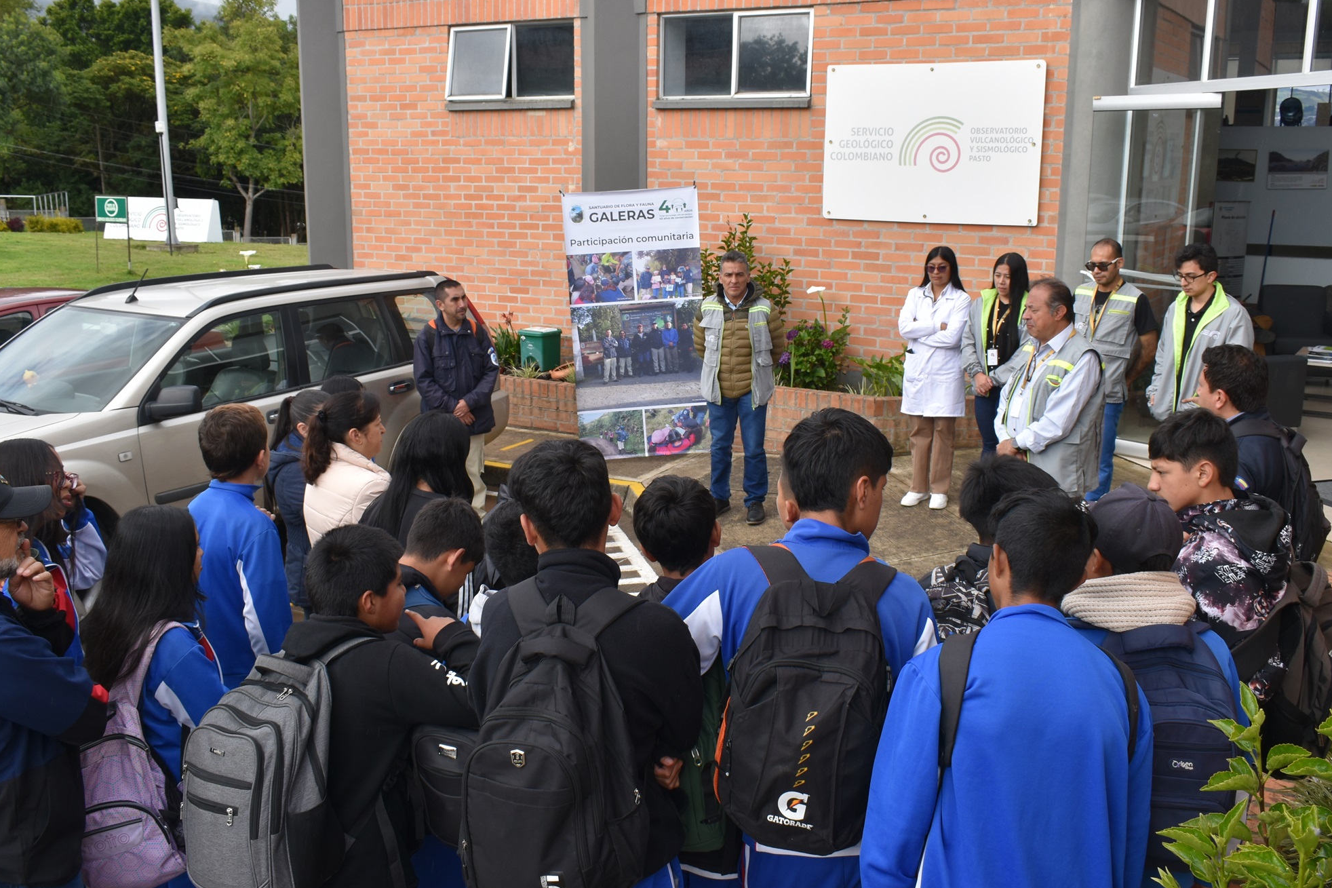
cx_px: 680
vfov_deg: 39.9
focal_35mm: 33
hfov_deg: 57.2
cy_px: 409
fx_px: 1221
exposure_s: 1/250
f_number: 8
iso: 200
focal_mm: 18
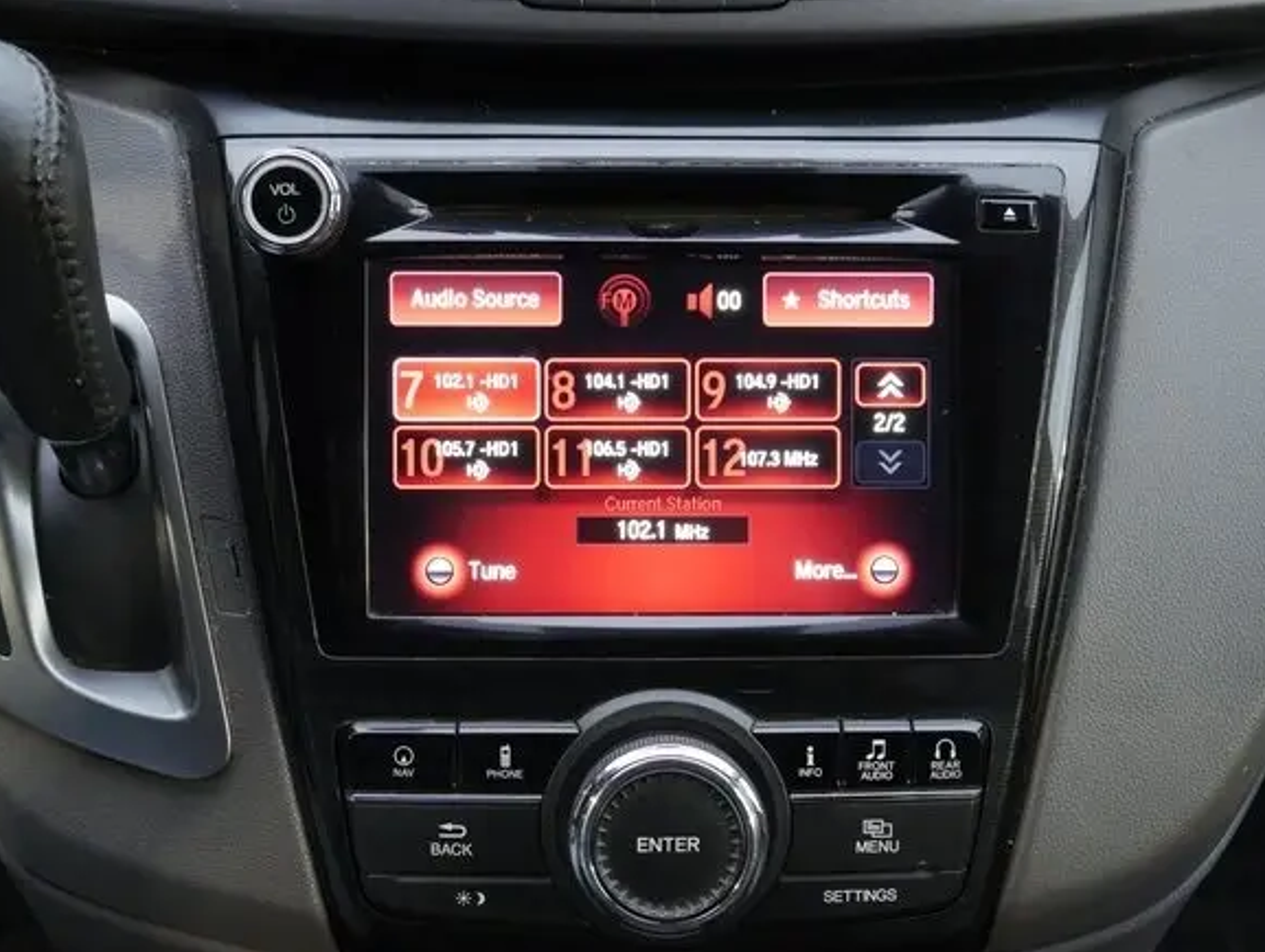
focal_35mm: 51
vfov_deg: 28.6
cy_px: 521
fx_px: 1866
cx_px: 664
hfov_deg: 37.4
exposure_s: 1/30
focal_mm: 23
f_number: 5.1
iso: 2500
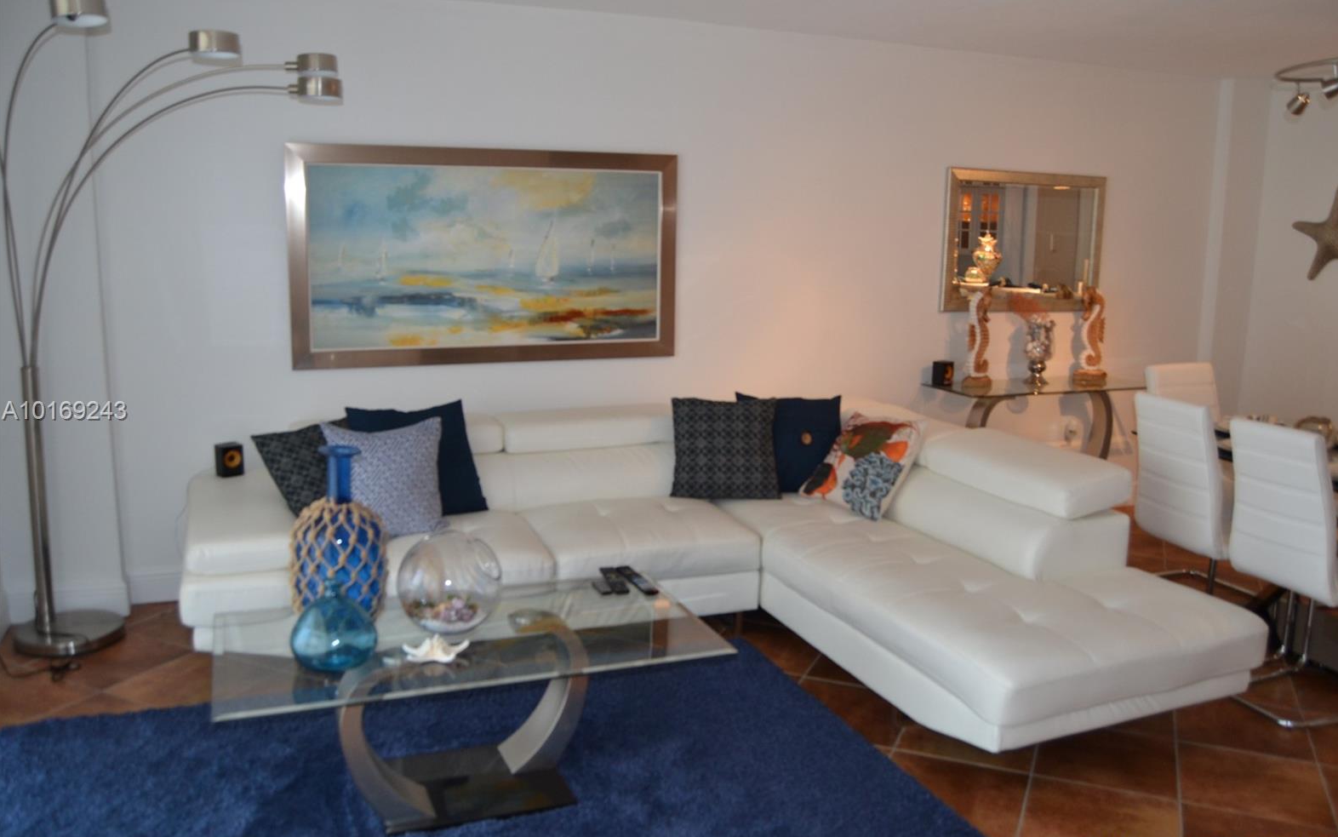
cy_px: 412
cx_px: 678
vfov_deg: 44.6
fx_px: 1021
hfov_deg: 66.5
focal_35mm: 28
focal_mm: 18
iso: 500
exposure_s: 1/60
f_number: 3.5
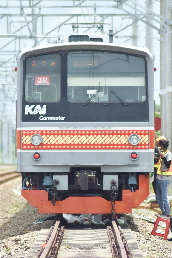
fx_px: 3010
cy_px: 129
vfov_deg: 4.9
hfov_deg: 3.3
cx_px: 86
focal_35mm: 420
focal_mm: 280
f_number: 6.3
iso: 200
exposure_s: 1/800
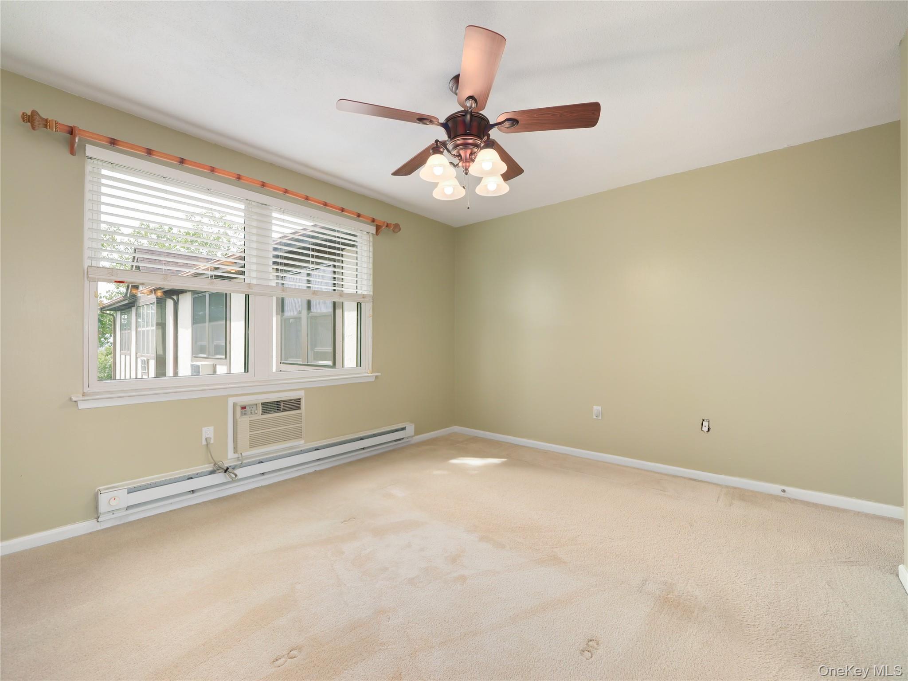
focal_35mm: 14
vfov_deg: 85.7
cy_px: 340
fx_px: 367
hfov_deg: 102.1
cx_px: 454
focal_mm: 7
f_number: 2.8
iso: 800
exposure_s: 1/50
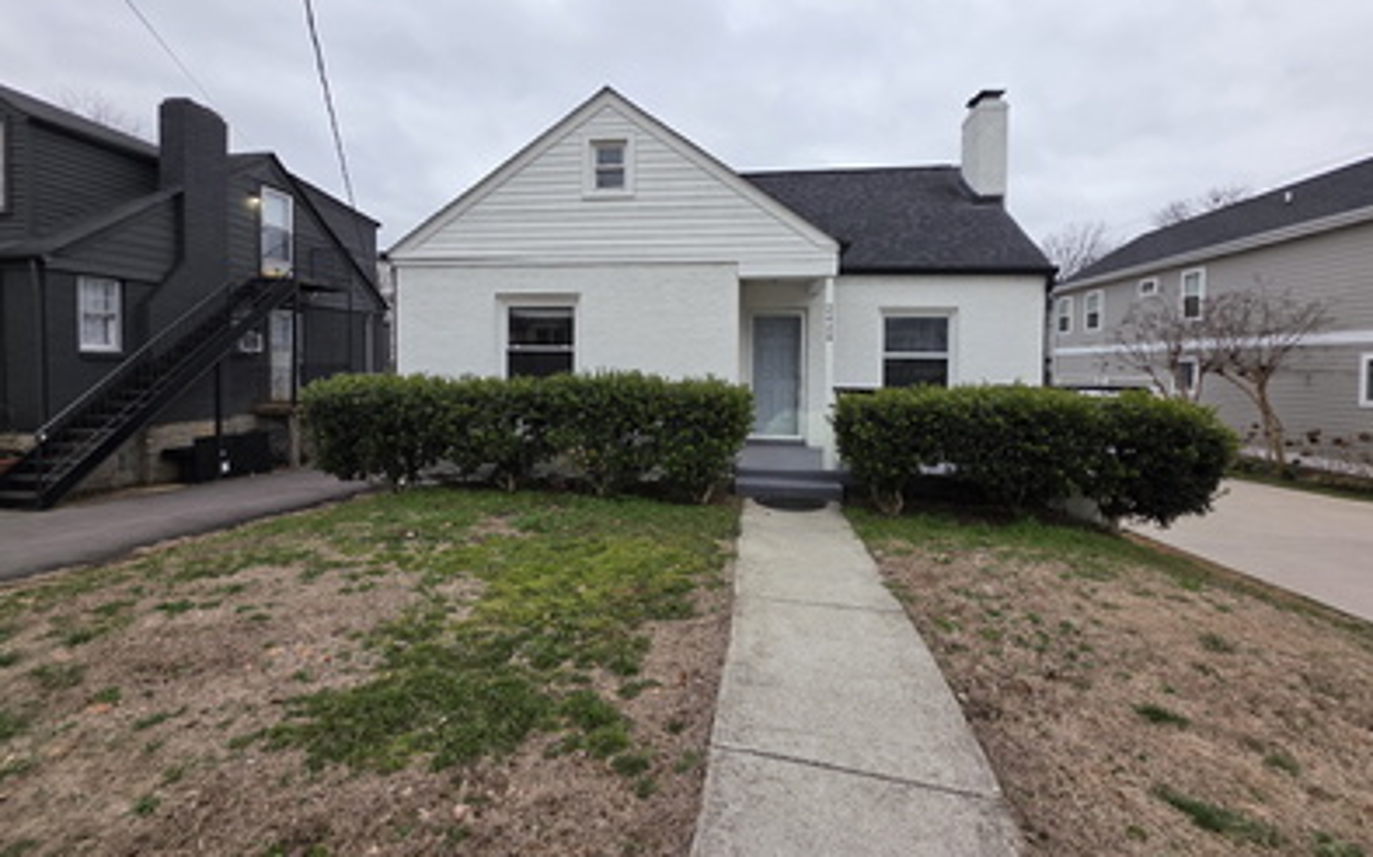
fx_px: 524
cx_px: 693
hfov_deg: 105.3
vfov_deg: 78.4
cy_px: 387
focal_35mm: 14
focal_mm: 2.2
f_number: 1.9
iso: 32
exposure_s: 1/120
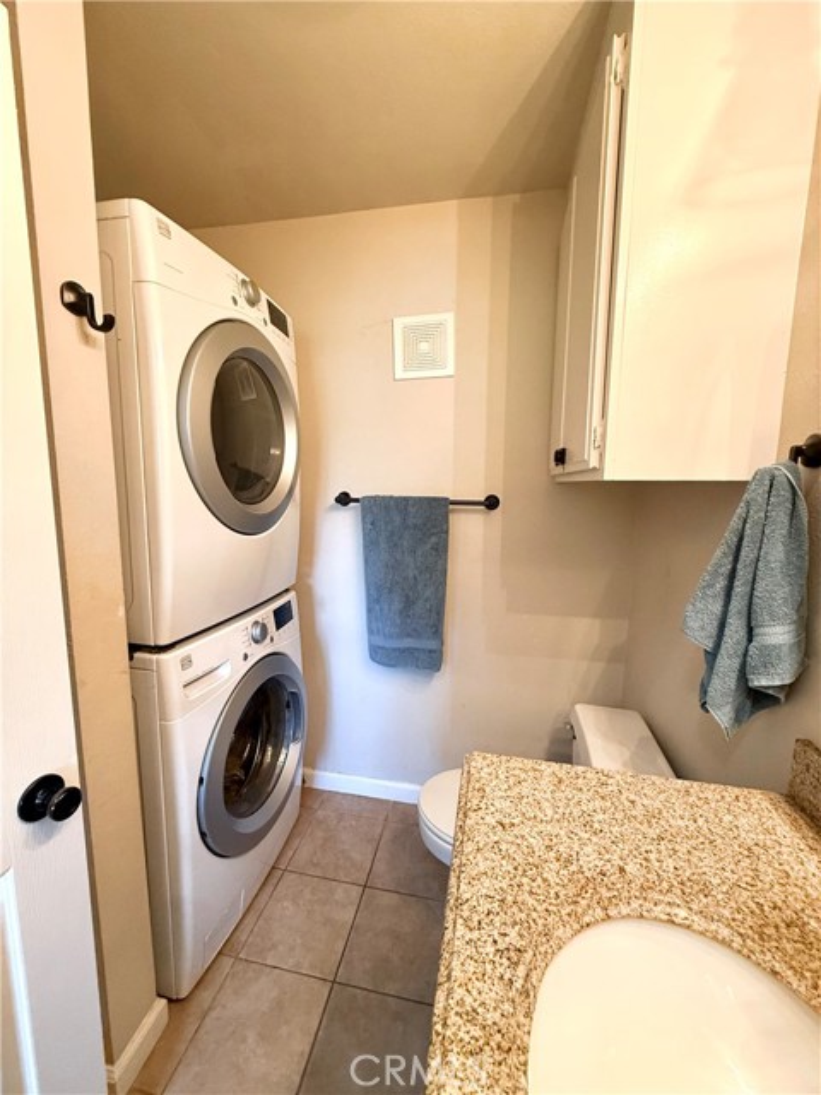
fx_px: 443
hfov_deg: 85.7
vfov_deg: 102.1
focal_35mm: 14
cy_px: 548
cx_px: 410
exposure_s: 1/60
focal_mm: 2.22
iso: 400
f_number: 2.2
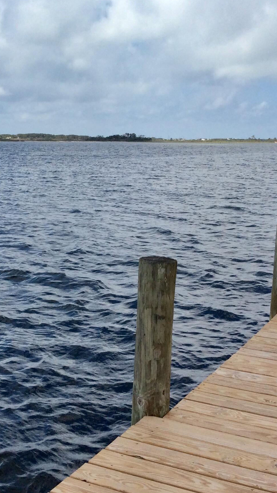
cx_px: 74
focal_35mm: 52
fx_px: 679
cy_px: 221
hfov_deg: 22.9
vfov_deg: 39.8
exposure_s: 1/2119
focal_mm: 3.3
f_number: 2.4
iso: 32
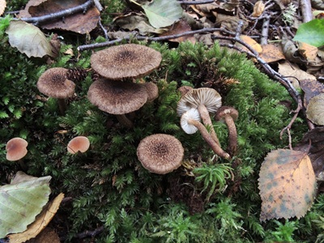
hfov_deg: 63.4
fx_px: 262
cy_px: 122
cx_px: 162
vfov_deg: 49.7
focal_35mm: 28
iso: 80
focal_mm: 6
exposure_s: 1
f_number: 8
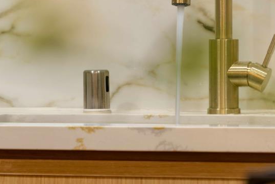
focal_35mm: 342
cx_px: 110
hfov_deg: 6.0
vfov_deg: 4.0
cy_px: 64
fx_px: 2614
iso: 160
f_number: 5
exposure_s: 1/5
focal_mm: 123
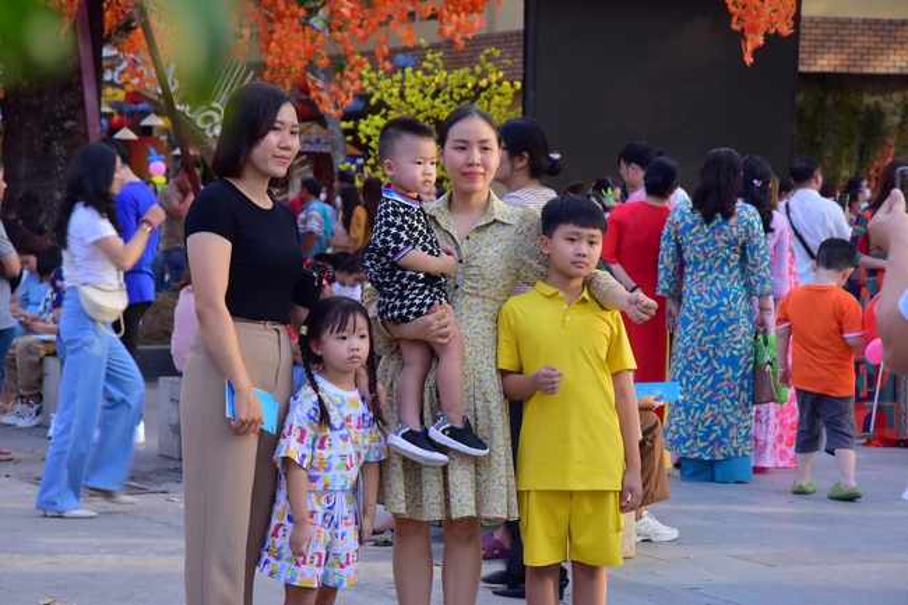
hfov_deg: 19.5
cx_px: 454
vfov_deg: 13.0
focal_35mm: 105
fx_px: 2647
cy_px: 302
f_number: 11
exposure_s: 1/80
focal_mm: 105
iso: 500
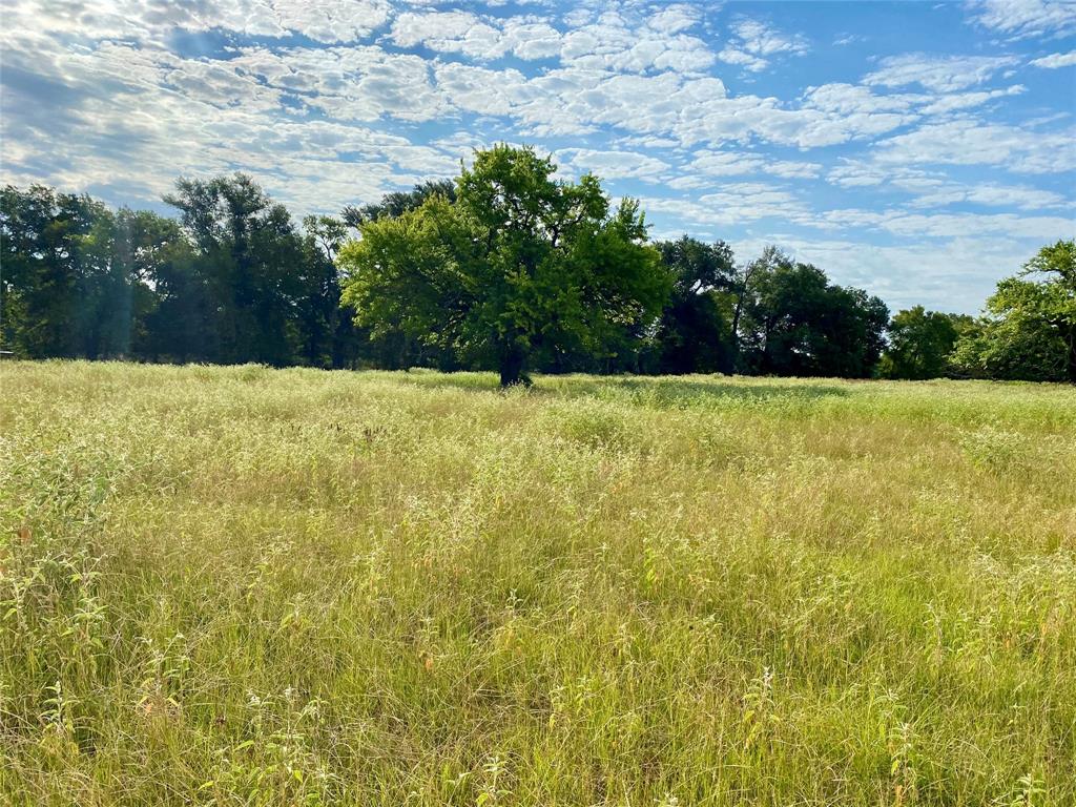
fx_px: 808
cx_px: 538
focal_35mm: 26
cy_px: 404
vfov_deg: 53.1
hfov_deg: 67.3
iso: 32
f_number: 1.8
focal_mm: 4.25
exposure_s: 1/5236
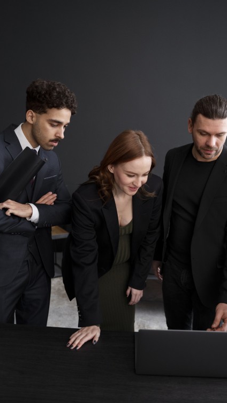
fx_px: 342
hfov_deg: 36.7
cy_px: 198
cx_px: 115
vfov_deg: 61.0
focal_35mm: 32
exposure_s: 1/100
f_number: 2.8
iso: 1250
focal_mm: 30
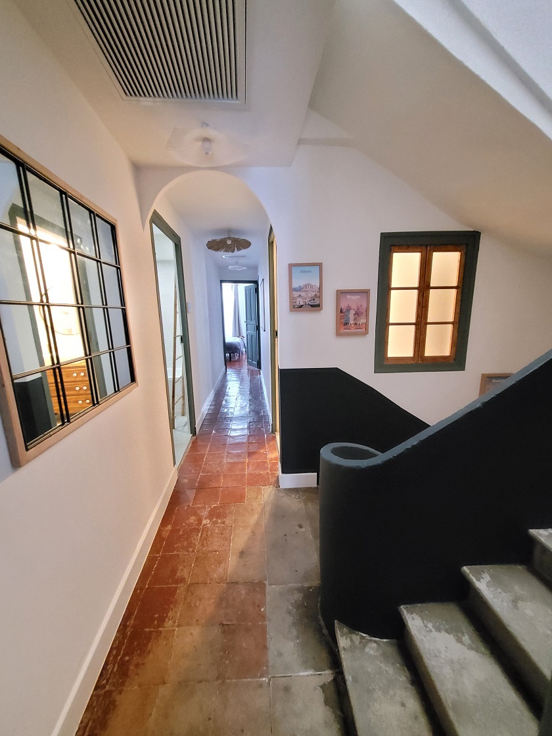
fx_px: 276
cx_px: 276
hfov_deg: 89.9
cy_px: 368
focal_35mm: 13
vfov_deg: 106.2
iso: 1600
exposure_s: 1/25
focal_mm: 1.74
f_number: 2.2
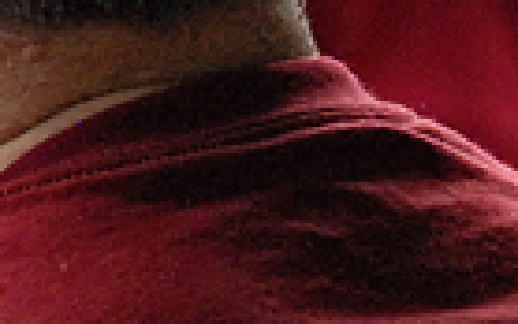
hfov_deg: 3.2
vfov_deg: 2.0
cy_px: 0
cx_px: 34
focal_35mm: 650
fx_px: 9180
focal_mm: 82
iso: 1600
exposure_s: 1/640
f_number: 5
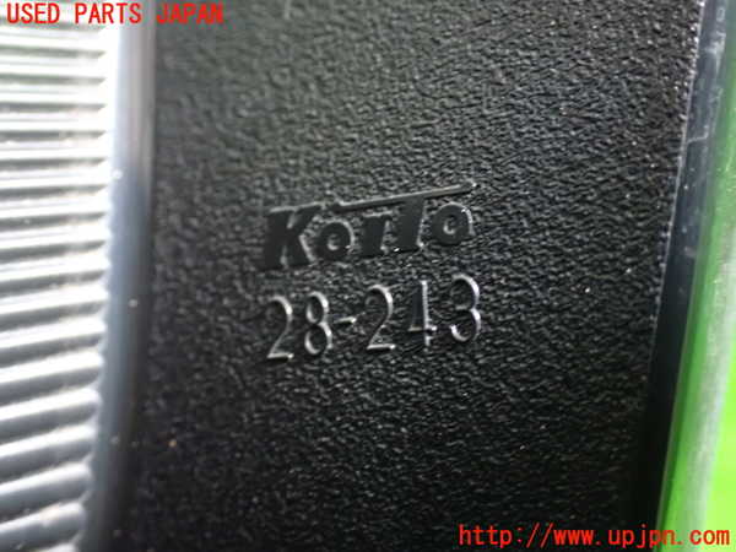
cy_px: 276
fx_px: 1063
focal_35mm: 50
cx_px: 368
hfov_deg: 38.2
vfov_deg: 29.1
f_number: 3.2
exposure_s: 1/8
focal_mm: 9.01
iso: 1600
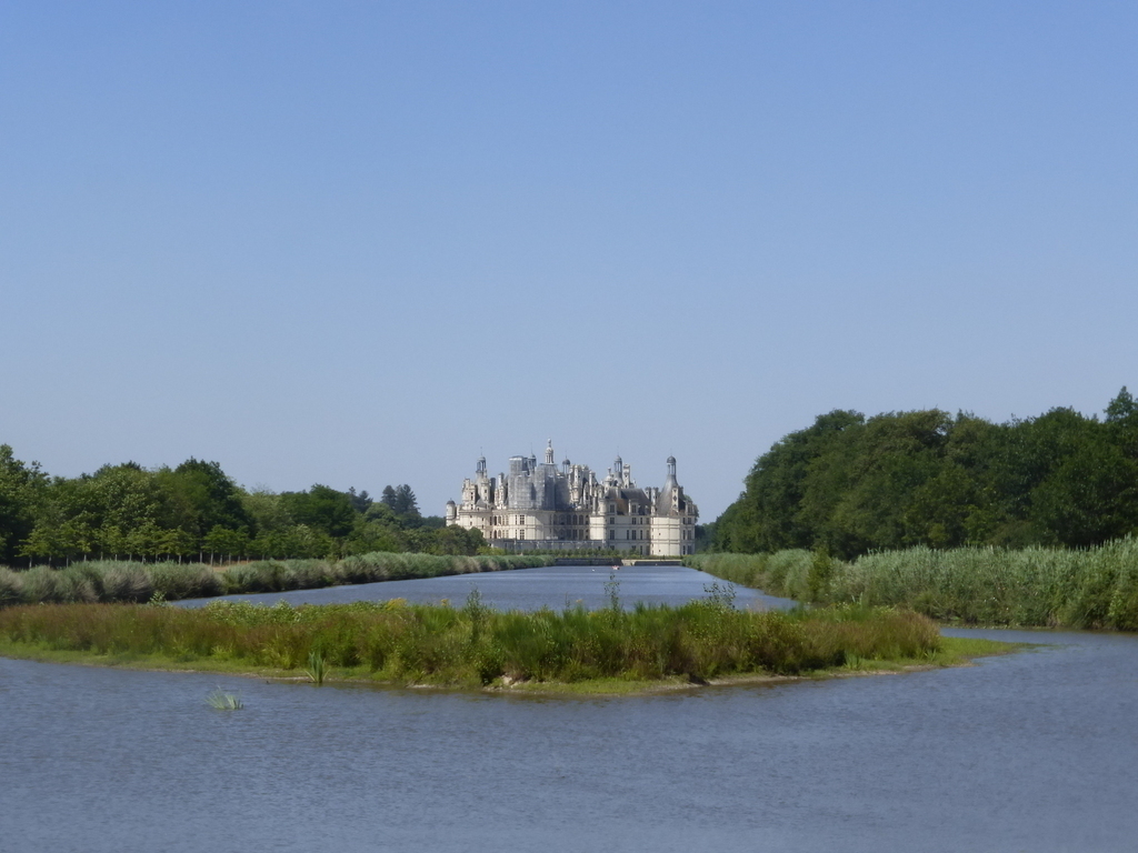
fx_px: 3419
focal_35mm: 104
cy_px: 426
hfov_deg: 18.9
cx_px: 569
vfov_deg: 14.2
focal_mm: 17.1
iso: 100
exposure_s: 1/800
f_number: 5.3
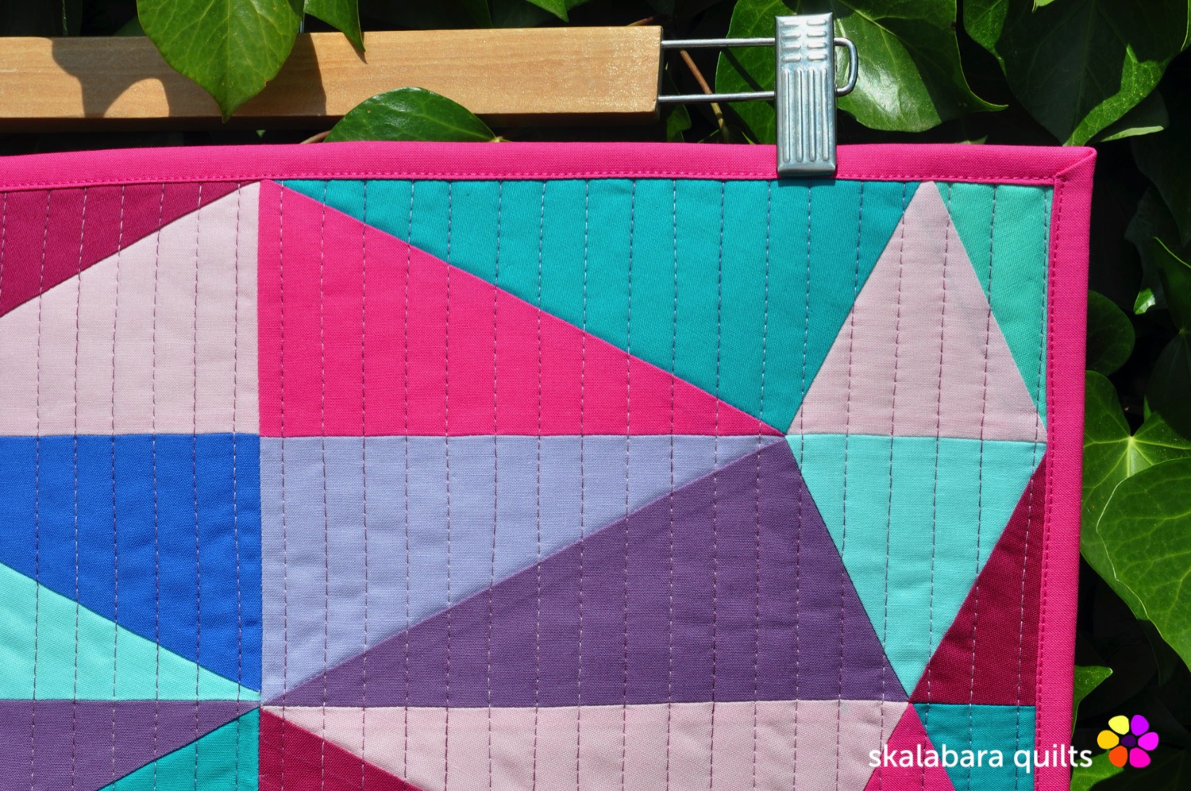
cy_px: 396
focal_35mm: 68
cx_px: 596
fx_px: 2230
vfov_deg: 20.1
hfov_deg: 29.9
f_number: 14
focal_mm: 45
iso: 200
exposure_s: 1/200
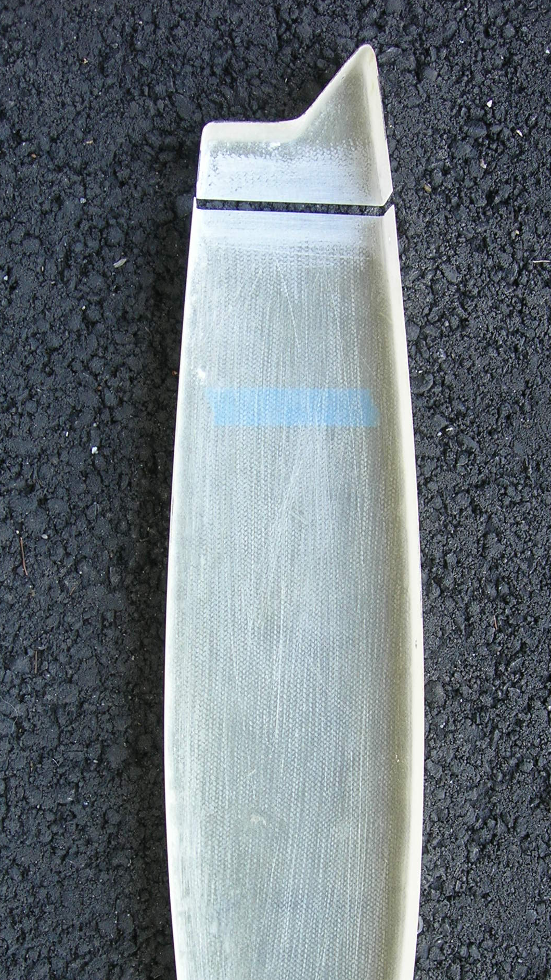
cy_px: 670
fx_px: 1481
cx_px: 278
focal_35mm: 57
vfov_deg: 36.2
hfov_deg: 21.1
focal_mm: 7.8
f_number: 2.8
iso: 64
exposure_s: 1/70.5
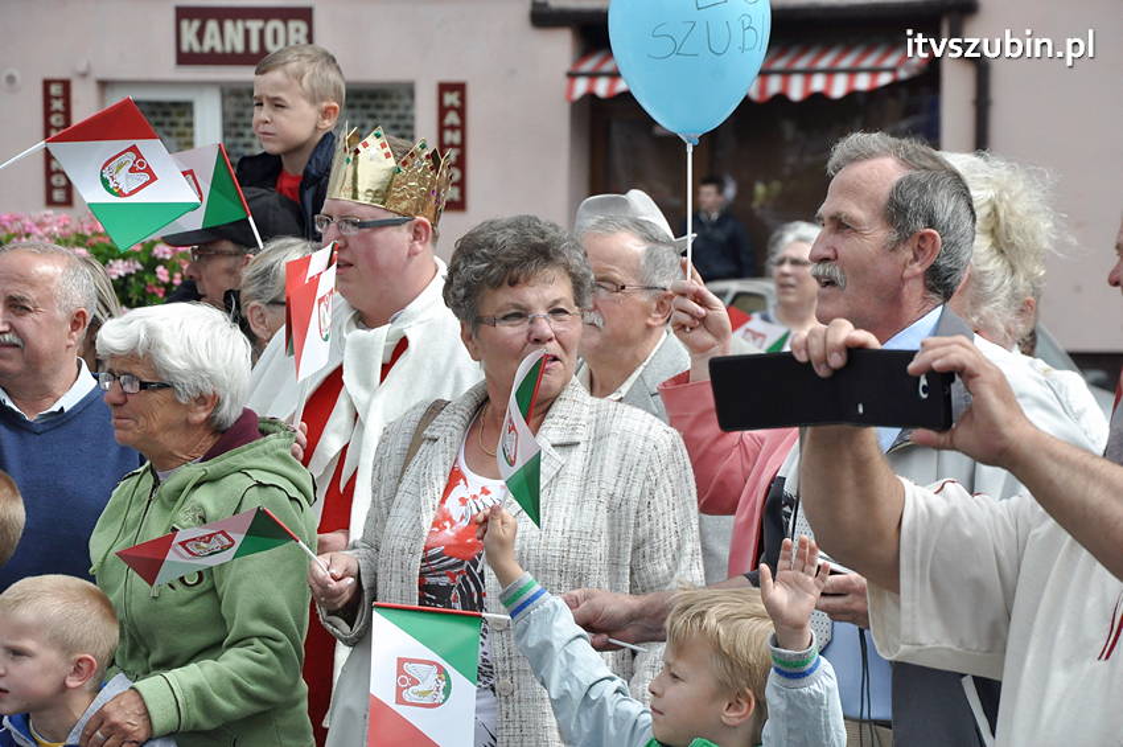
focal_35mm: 158
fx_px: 4908
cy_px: 374
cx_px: 562
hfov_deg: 13.1
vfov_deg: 8.7
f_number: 9
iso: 1250
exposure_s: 1/2000
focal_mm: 105
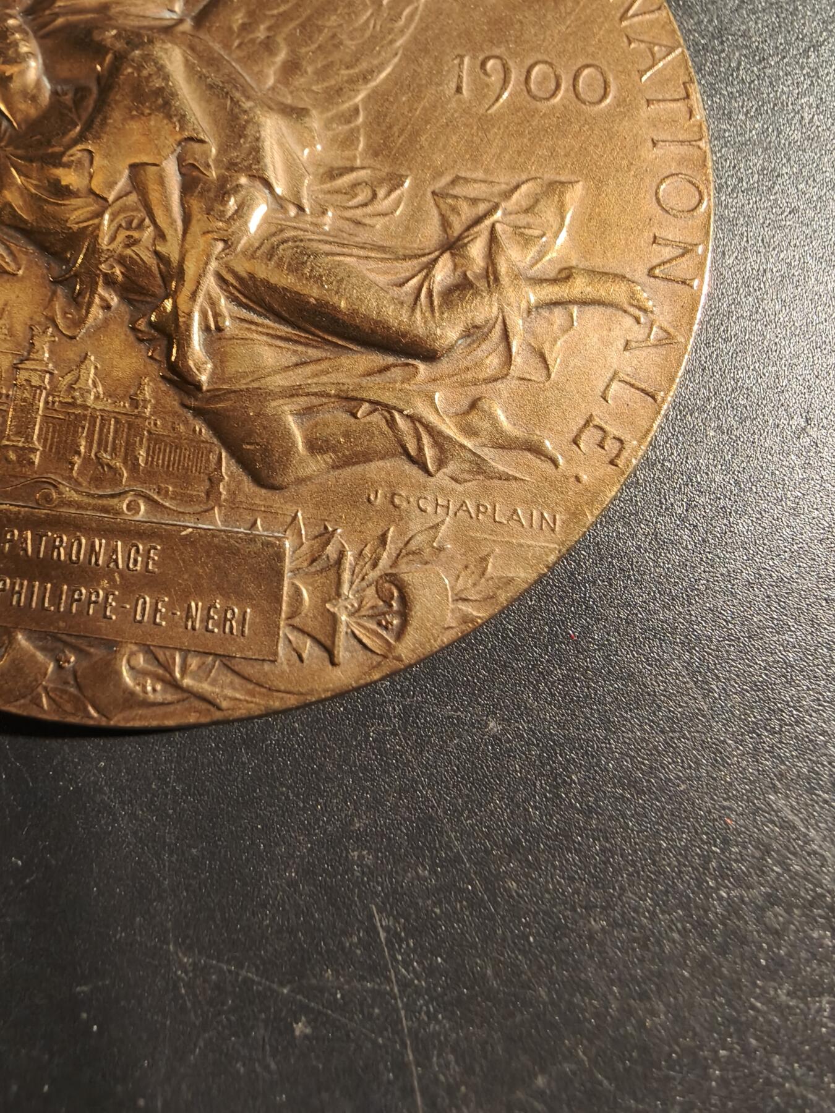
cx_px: 418
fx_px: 740
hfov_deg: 58.9
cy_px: 556
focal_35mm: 23
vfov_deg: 73.9
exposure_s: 1/50
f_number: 2
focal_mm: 2.32
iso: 200
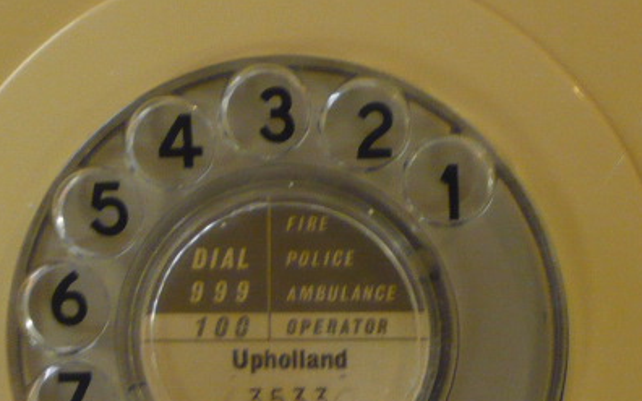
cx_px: 327
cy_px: 347
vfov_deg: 7.3
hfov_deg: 11.6
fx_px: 3148
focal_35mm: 180
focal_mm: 11.1
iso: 200
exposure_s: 1/8
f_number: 4.5
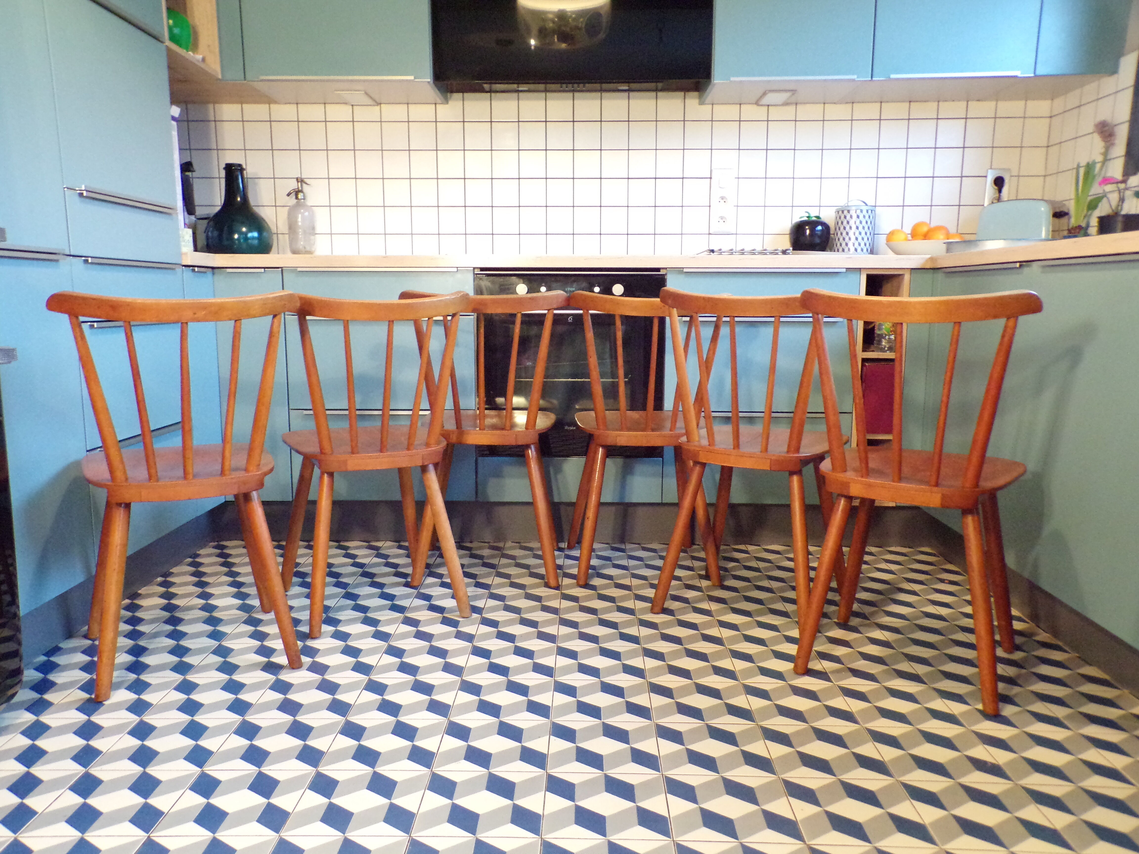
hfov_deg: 63.4
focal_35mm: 28
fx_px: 921
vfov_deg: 49.7
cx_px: 570
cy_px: 427
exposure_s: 1/17
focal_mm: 5
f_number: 3.1
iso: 714
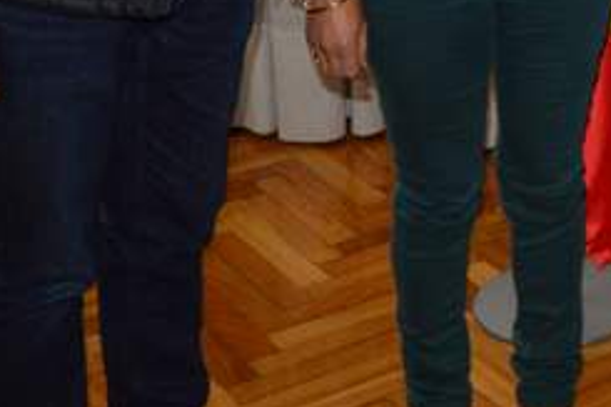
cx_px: 825
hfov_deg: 19.1
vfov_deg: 13.1
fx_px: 1662
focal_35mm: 98
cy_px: -232
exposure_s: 1/60
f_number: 4
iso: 400
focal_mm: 20
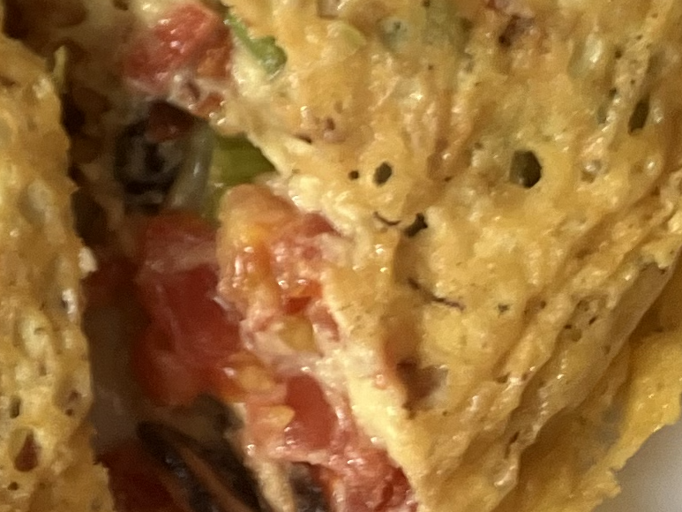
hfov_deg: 12.1
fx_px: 2877
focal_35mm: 146
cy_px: -477
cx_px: -662
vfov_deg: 9.6
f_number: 1.8
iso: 64
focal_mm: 3.99
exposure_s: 1/121
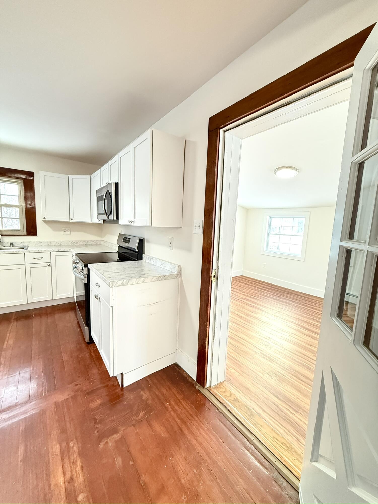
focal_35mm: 14
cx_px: 189
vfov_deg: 102.1
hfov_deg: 85.7
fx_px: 204
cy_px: 252
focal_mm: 2.22
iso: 640
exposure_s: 1/60
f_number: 2.2
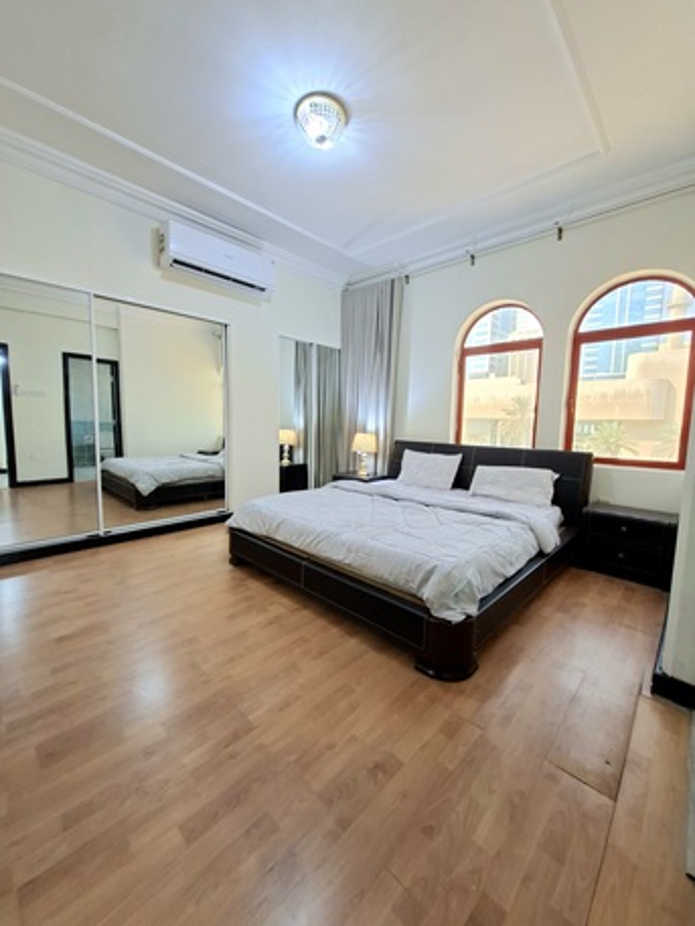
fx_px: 348
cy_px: 463
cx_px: 348
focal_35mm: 13
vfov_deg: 106.2
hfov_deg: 89.9
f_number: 2.2
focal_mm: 1.74
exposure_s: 1/30
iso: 160
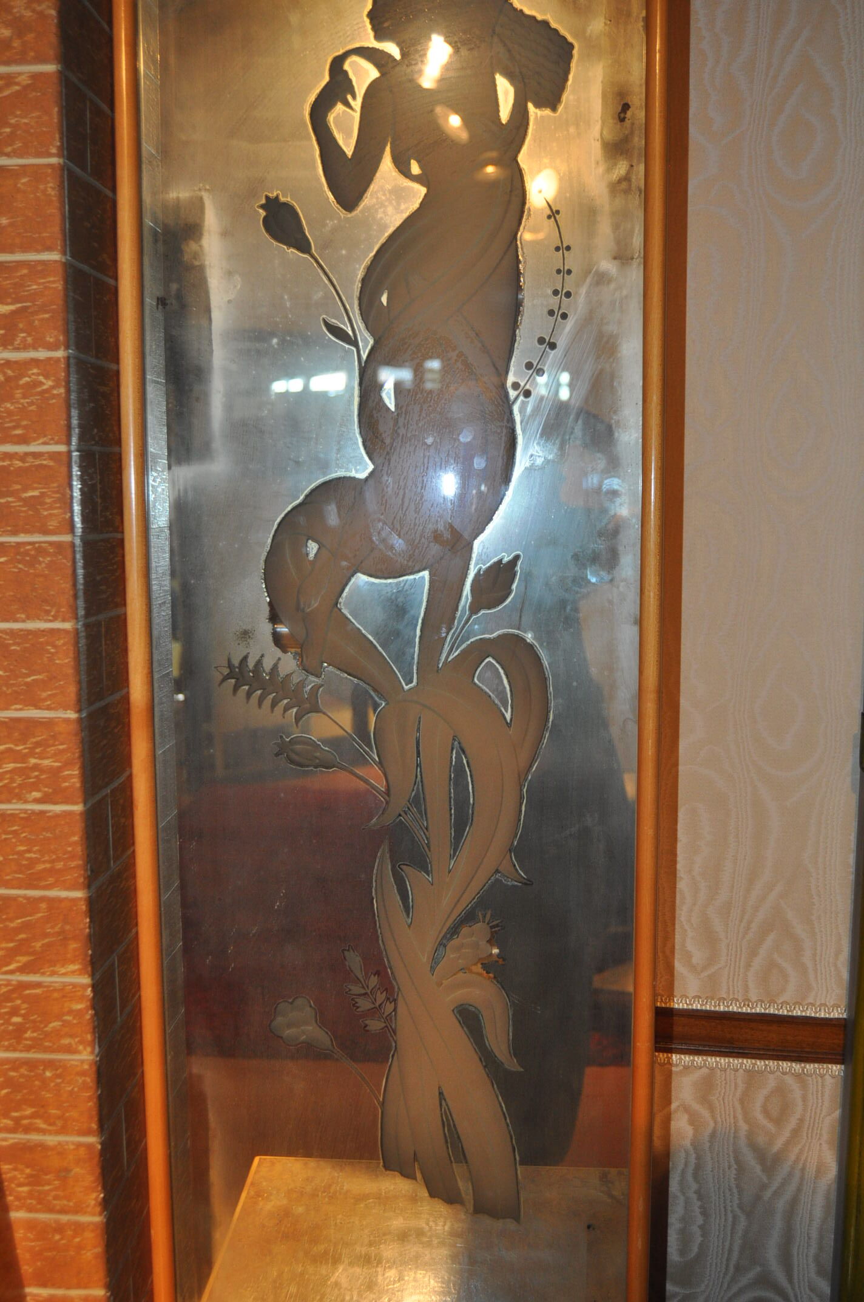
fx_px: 1299
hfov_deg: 36.8
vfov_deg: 53.2
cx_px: 432
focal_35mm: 36
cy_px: 651
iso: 500
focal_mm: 24
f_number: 3.8
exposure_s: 1/80
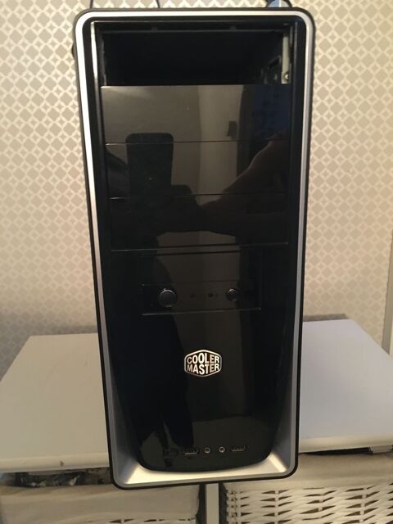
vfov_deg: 61.7
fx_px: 439
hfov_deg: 48.2
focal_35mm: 29
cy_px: 262
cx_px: 196
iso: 640
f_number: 2.2
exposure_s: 1/17
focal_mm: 4.15
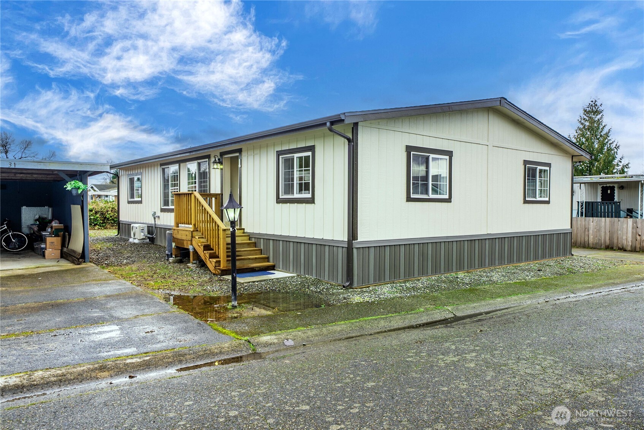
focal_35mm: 21
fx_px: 376
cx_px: 322
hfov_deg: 81.2
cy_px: 215
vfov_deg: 59.6
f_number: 7.1
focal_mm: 21
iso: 80
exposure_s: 1/30
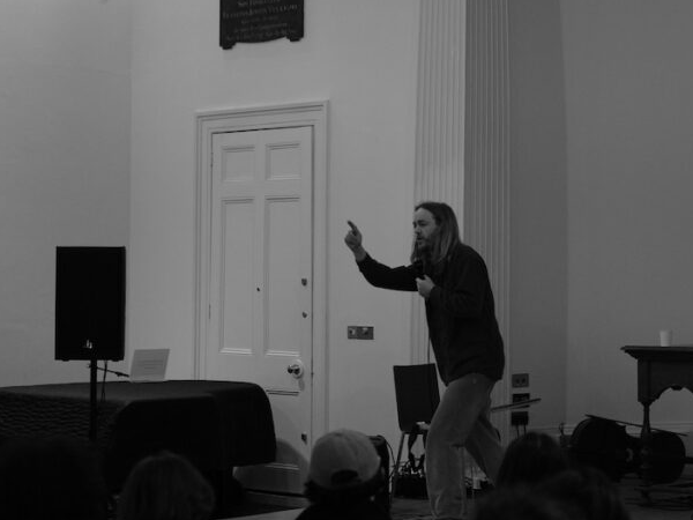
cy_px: 242
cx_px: 532
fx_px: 1742
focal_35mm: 87
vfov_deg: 17.0
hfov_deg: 22.3
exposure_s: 1/60
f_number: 2
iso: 1250
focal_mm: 35
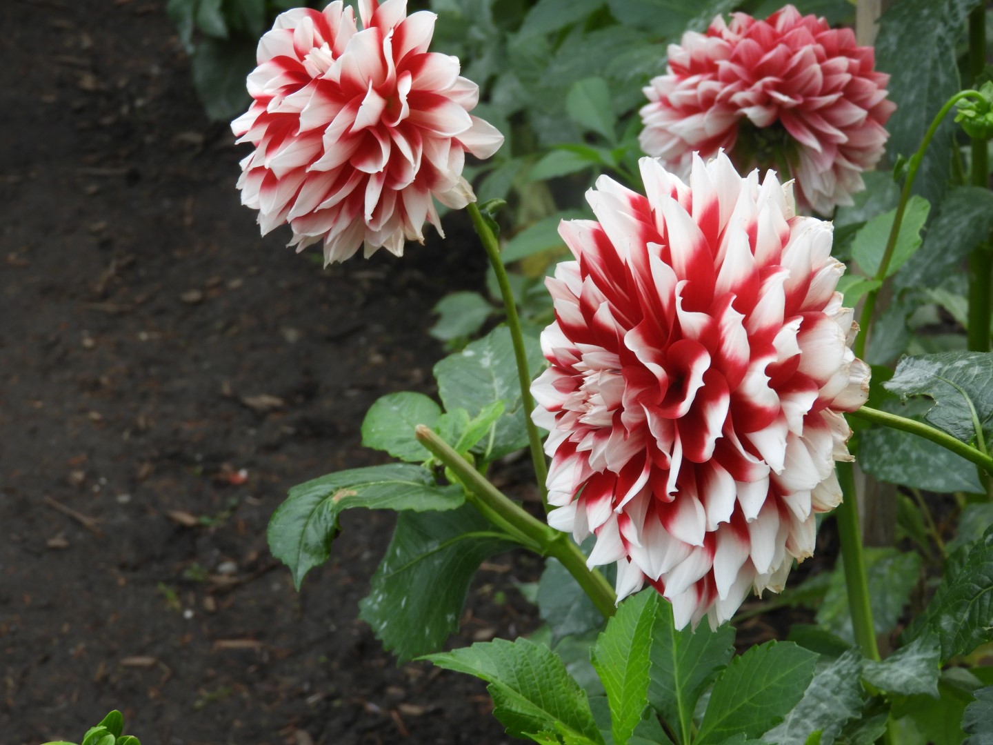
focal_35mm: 70
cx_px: 496
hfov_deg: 27.8
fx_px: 2008
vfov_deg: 21.0
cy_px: 372
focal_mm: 12.5
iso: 100
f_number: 4.5
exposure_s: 1/80
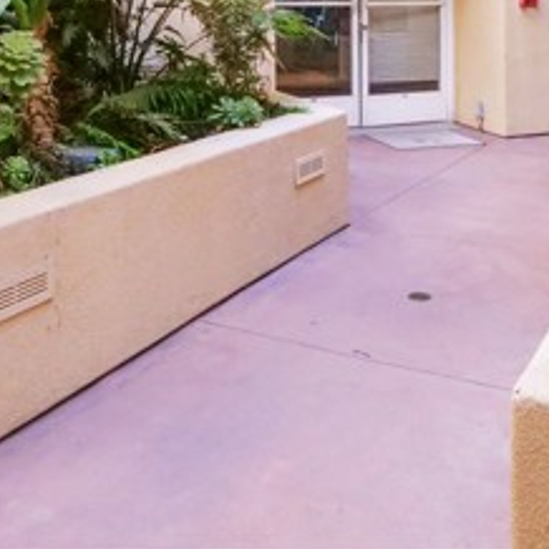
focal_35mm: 52
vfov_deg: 29.6
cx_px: 290
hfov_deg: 32.8
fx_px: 933
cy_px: -53
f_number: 7.1
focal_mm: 10
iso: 2500
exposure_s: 1/200
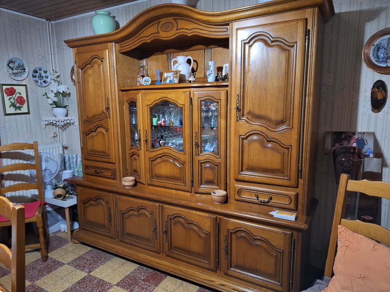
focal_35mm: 23
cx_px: 195
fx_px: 259
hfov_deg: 73.9
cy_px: 146
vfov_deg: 58.9
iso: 400
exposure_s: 1/25
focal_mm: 5.54
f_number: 1.8
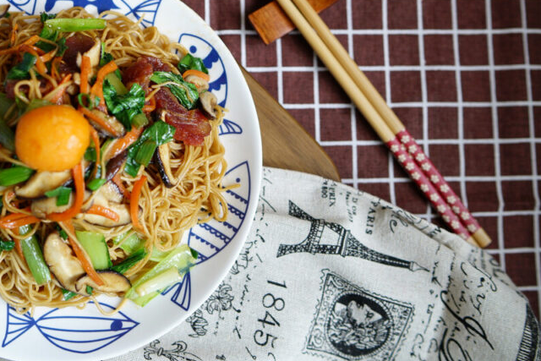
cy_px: 82
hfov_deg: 35.4
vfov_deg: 23.9
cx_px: 191
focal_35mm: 56
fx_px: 842
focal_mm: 35
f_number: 2.8
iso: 250
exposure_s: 1/100
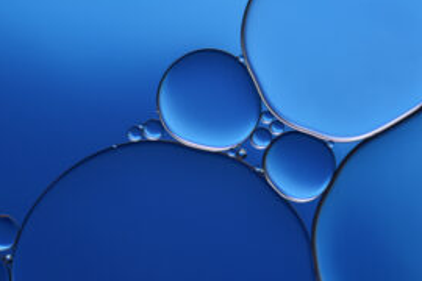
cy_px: 140
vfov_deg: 15.4
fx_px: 1043
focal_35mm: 89
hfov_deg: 22.8
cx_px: 259
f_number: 4.5
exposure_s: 1/2000
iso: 500
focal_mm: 60
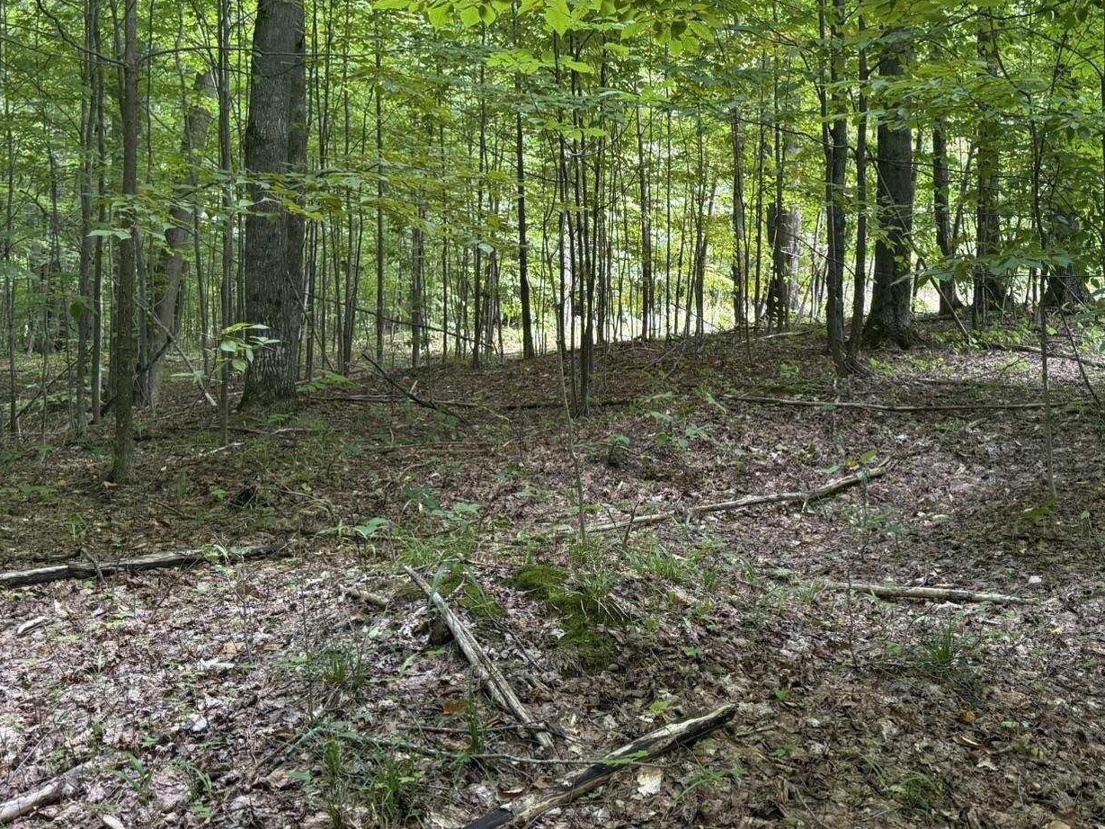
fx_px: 1277
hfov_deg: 46.6
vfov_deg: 35.5
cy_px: 263
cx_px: 637
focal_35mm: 40
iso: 160
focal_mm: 6.76
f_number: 1.78
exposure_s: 1/121
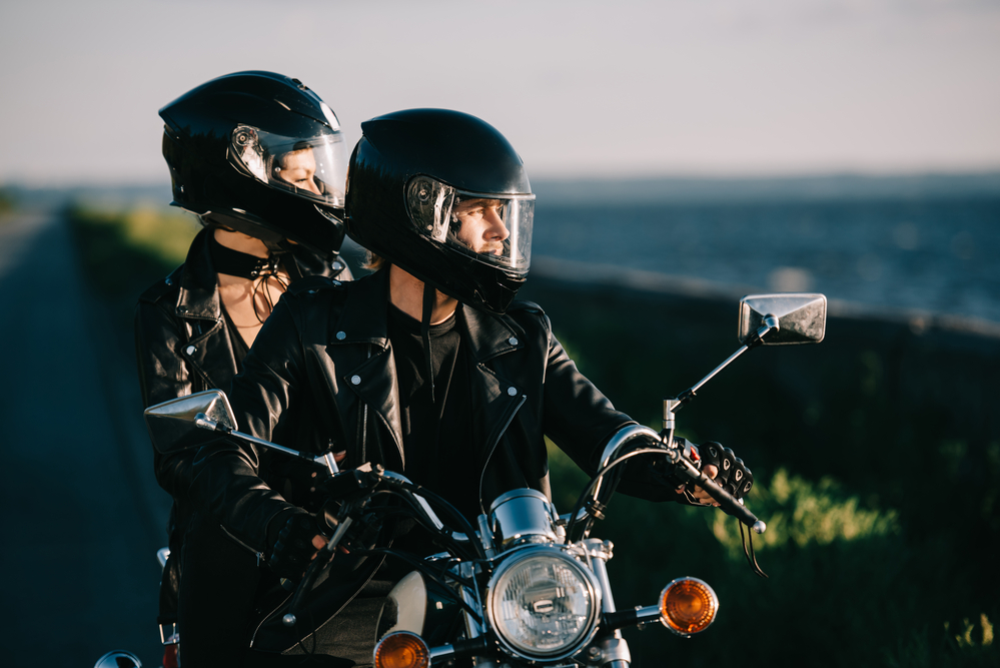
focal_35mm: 155
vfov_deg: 8.9
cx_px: 500
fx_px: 4307
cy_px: 334
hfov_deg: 13.2
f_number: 3.2
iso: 160
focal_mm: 155
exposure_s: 1/800
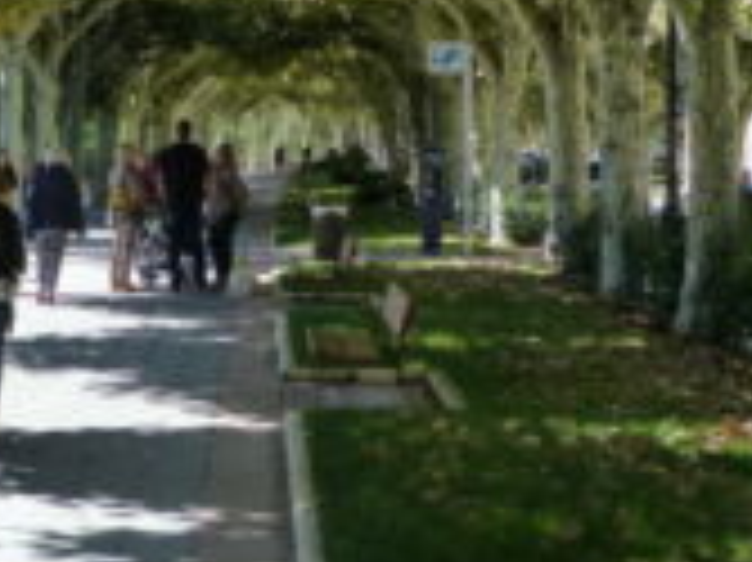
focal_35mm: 108
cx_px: 180
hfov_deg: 18.1
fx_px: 2345
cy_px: 31
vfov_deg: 13.5
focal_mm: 8.1
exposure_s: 1/640
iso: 200
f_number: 2.8
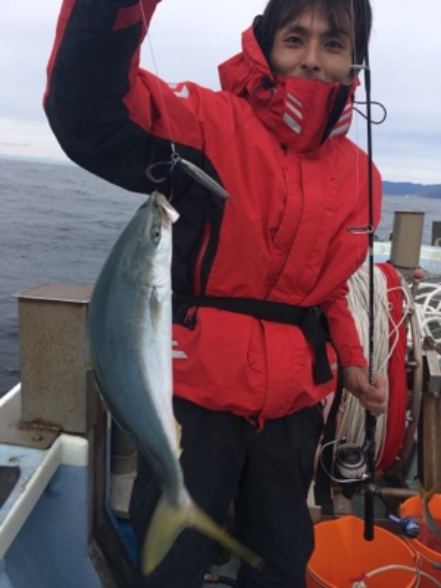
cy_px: 294
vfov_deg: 61.7
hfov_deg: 48.2
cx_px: 220
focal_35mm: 29
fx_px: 493
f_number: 2.2
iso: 25
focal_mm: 4.15
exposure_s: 1/601
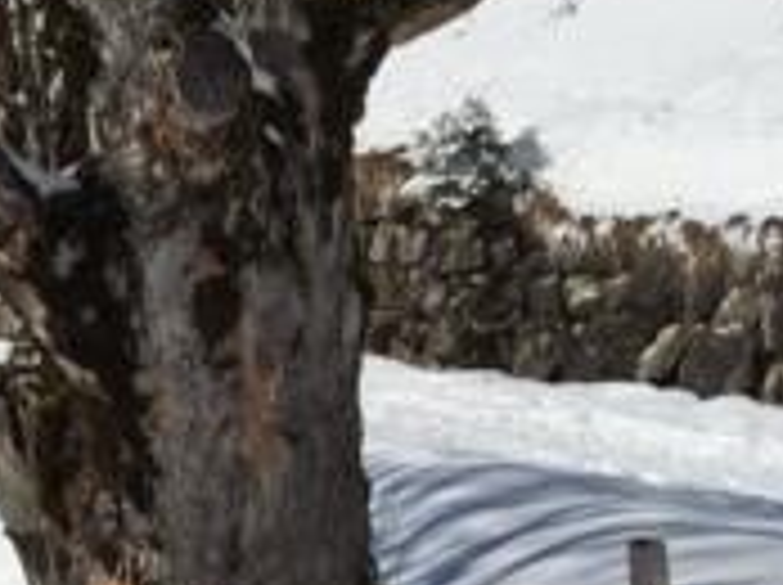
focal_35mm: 98
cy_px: 418
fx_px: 2214
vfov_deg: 15.0
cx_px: -470
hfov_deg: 17.5
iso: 32
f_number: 2.2
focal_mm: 4.15
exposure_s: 1/6623
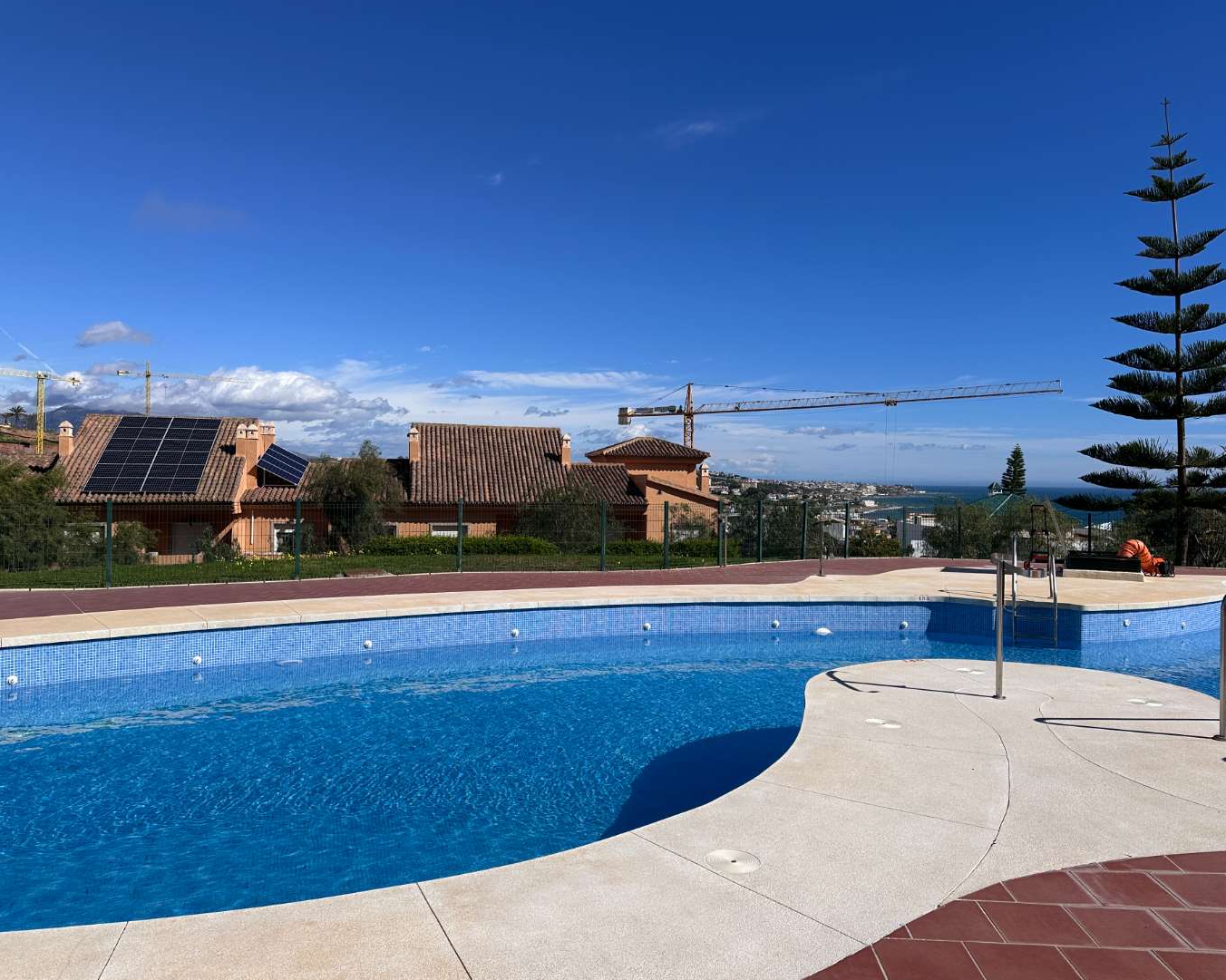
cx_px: 649
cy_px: 488
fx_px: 943
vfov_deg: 54.9
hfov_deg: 66.0
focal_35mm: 26
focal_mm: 6.86
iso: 80
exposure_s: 1/10753
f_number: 1.78
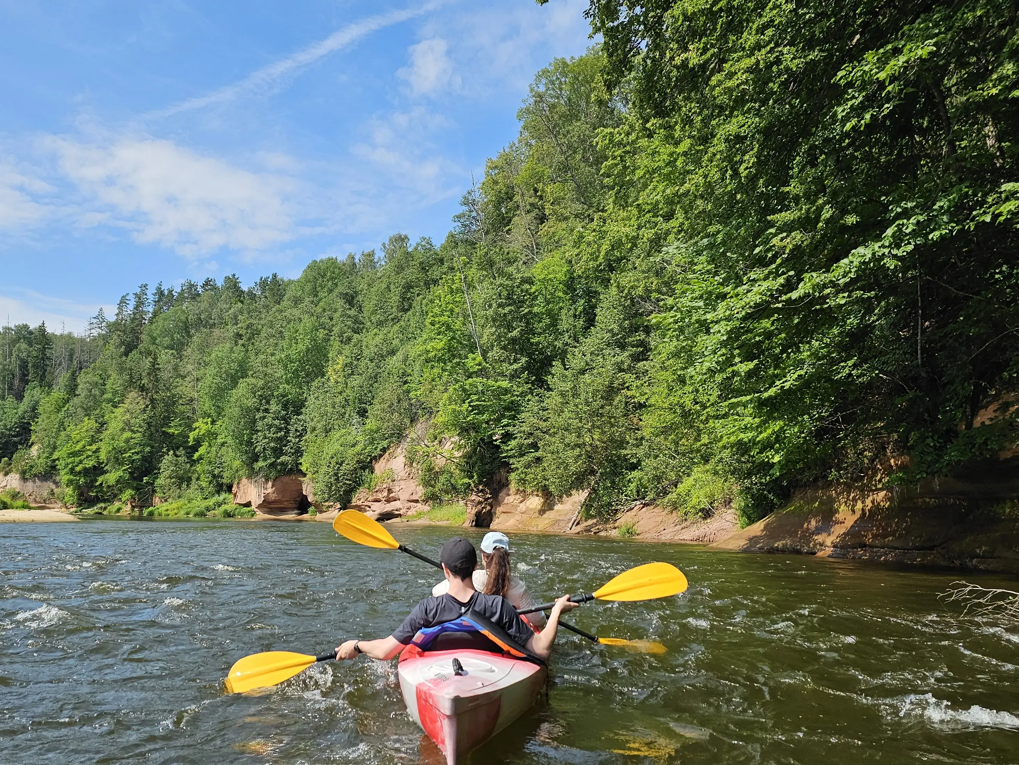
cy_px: 442
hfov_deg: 57.6
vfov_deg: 45.3
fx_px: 913
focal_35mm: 31
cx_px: 376
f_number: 1.7
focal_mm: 6.3
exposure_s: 1/2000
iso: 32
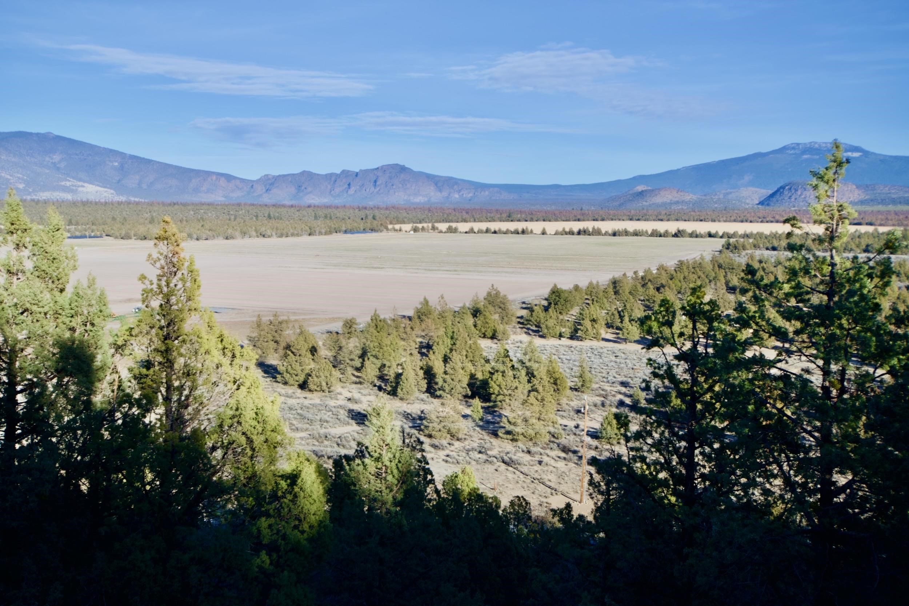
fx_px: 909
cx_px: 454
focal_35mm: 36
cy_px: 303
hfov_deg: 53.1
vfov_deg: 36.9
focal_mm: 24
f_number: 8
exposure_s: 1/250
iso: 140
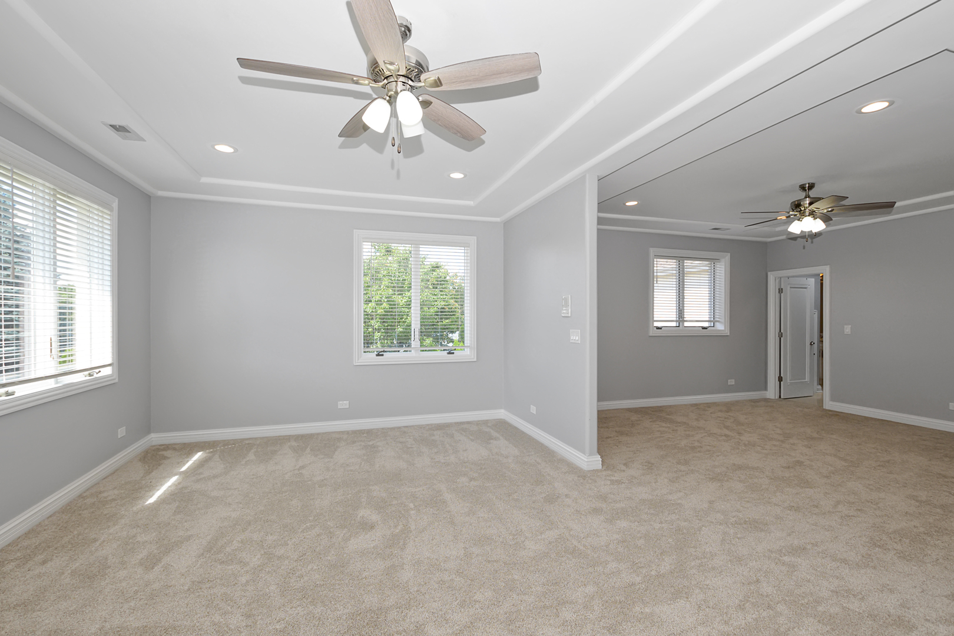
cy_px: 318
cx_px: 477
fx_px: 397
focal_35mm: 15
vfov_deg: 77.3
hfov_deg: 100.4
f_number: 7.1
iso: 250
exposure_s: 1/60
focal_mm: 10
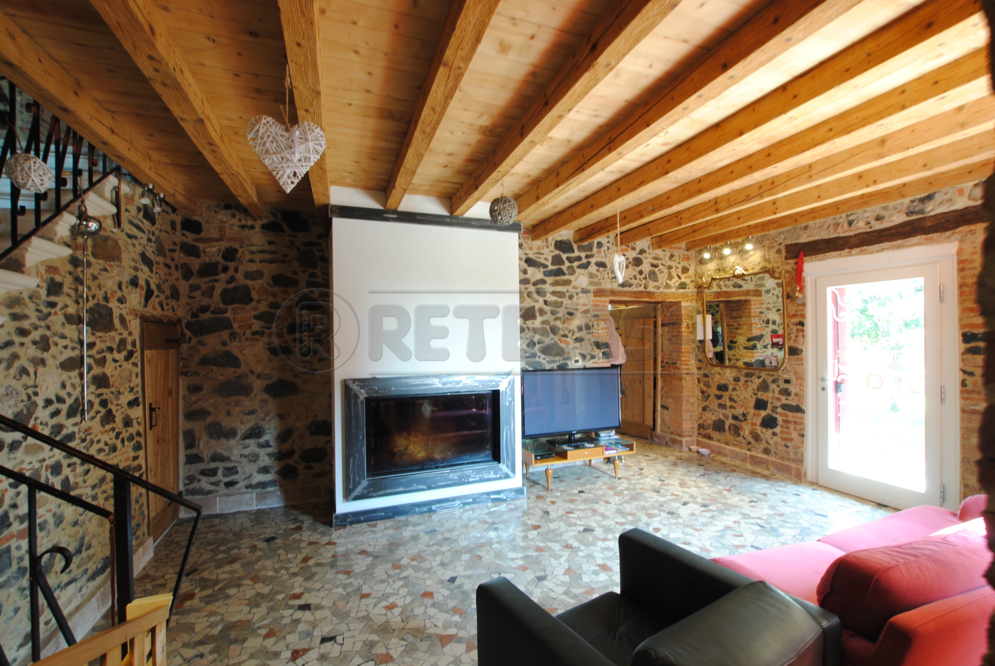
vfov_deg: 77.5
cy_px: 333
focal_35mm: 15
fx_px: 415
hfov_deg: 100.3
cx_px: 498
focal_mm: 10
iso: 100
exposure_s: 1.6
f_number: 10
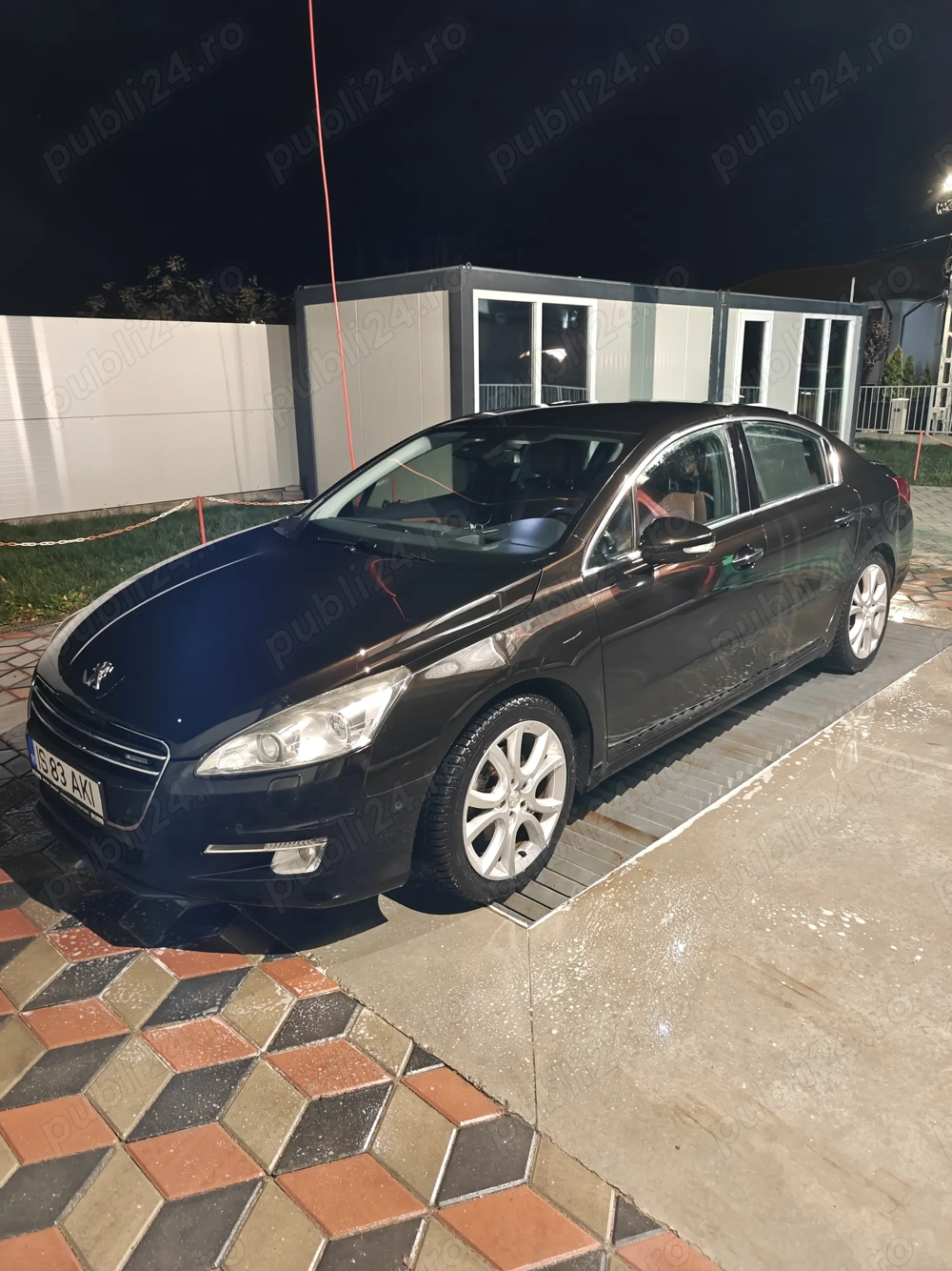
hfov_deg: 58.9
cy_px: 636
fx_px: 844
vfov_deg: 73.9
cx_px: 476
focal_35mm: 23
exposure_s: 1/25
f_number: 1.6
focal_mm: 6.06
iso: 1600
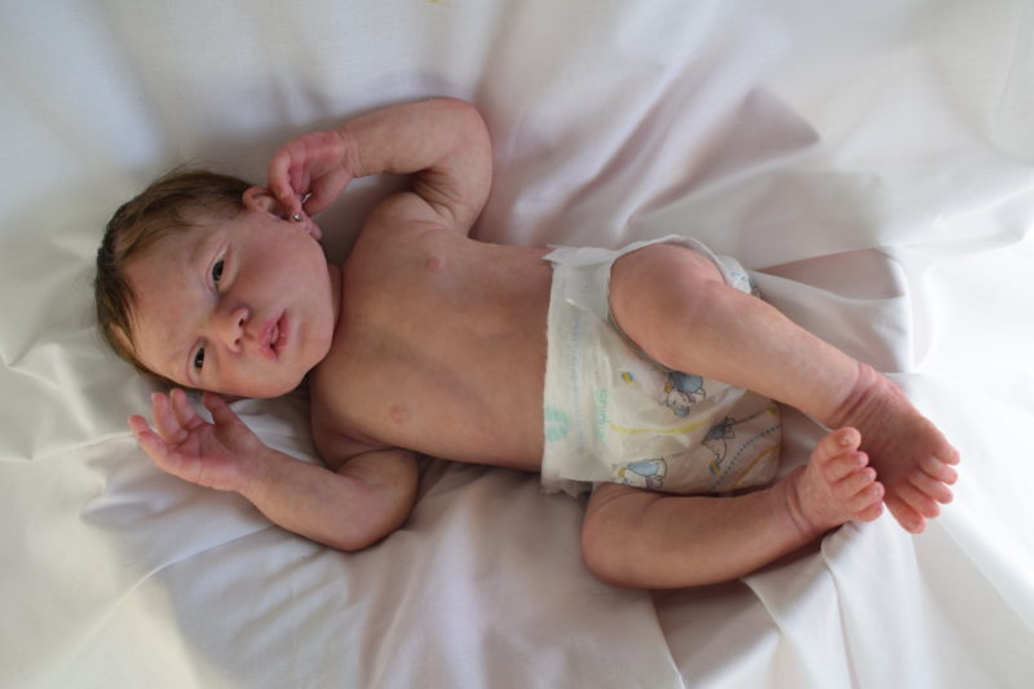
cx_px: 517
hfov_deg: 42.3
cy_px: 344
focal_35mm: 46
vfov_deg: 28.9
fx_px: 1335
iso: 125
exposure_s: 1/40
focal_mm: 31
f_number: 5.6
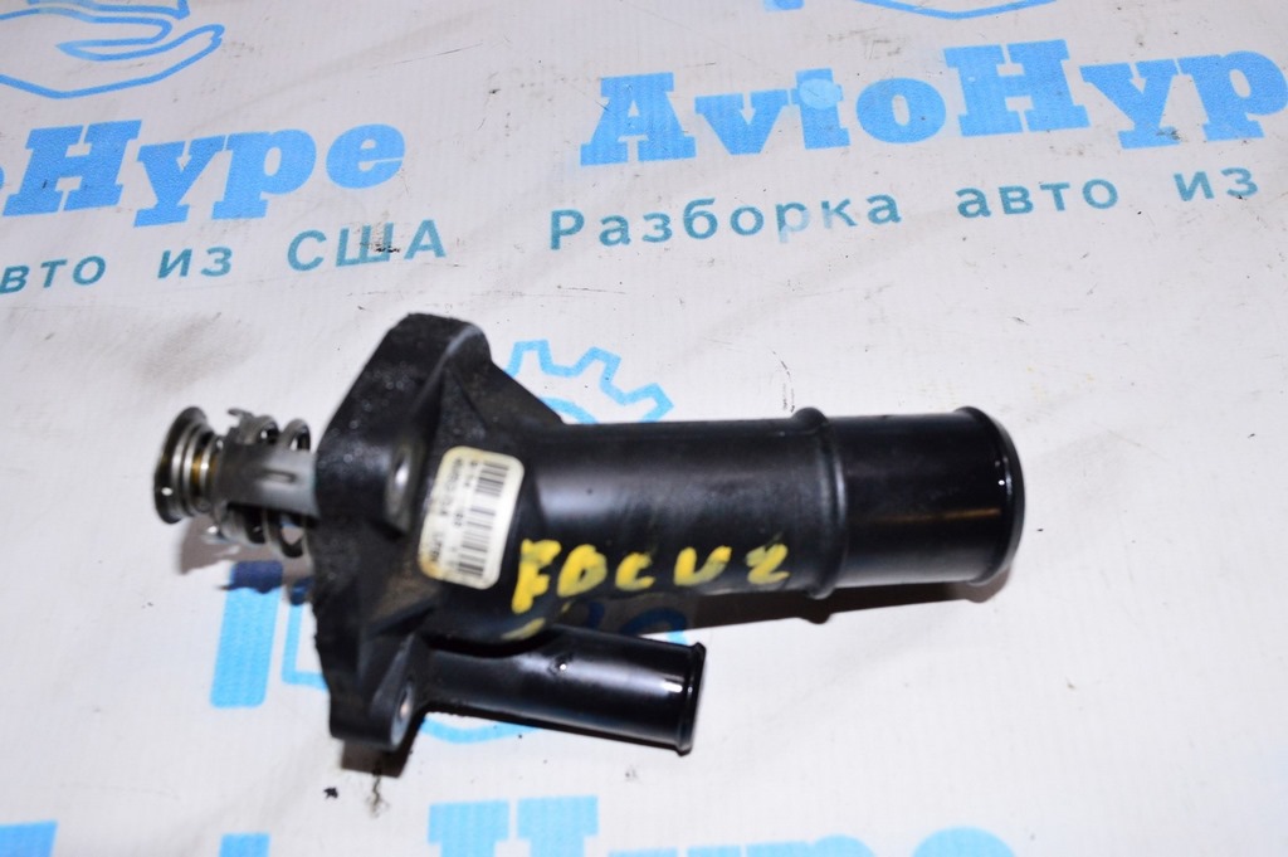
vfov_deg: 36.8
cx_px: 644
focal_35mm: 36
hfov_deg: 53.2
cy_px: 428
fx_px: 1287
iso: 1600
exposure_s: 1/200
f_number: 8
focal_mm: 24
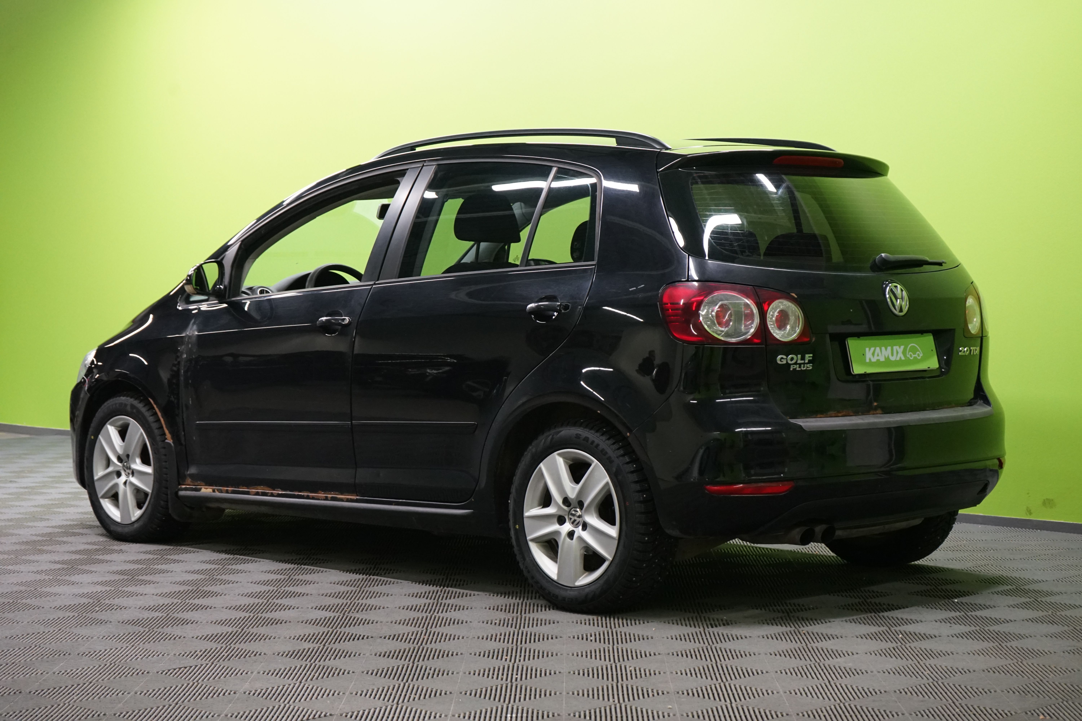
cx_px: 541
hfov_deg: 28.8
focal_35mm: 70
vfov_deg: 19.5
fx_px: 2104
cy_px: 360
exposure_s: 1/80
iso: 2500
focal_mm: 70
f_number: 7.1
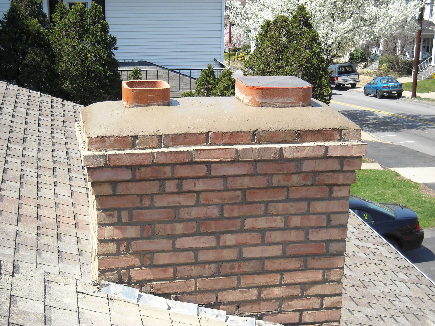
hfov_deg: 27.4
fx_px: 892
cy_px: 167
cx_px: 224
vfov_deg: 20.7
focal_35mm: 71
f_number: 3.7
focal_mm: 11.02
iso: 64
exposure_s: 1/384
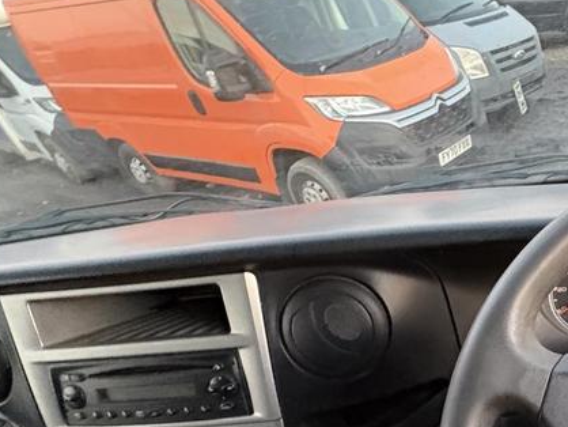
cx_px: 526
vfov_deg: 45.6
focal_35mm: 30
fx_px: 493
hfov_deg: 51.8
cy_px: 309
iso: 1000
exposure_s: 1/37
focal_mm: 2.22
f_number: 2.2
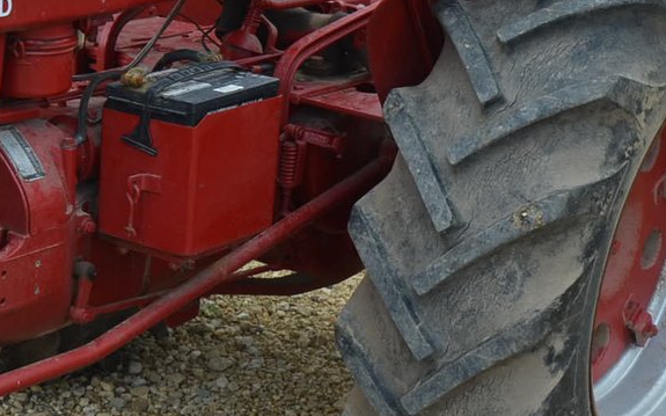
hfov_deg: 22.2
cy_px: 303
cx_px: 61
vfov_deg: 14.3
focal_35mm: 91
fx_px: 1651
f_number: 6.3
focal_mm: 20
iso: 200
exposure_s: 1/160
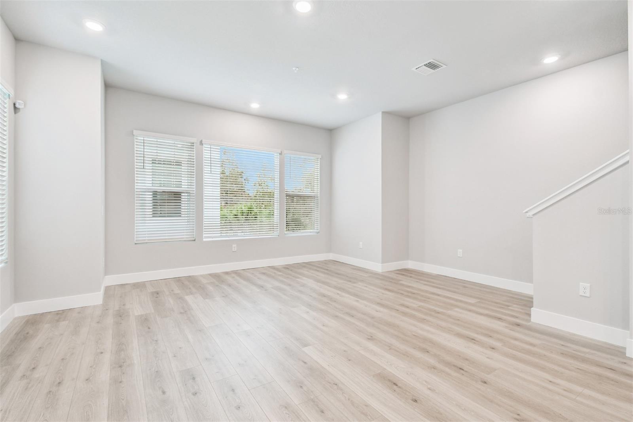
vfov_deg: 77.3
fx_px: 264
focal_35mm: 15
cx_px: 316
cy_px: 211
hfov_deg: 100.4
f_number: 7.1
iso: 100
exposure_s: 1/15
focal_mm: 10
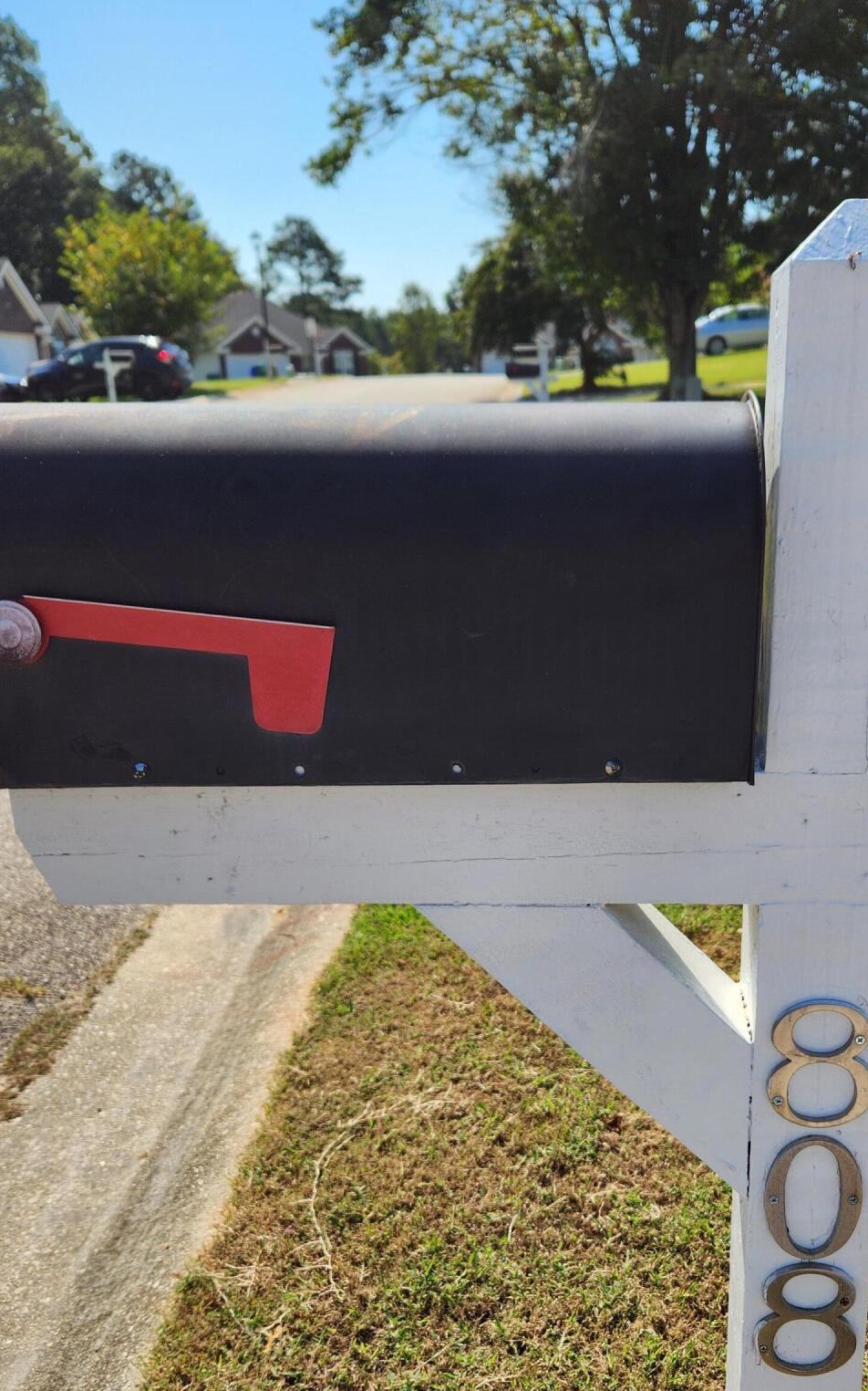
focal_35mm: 32
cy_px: 818
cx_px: 561
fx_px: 1212
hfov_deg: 39.1
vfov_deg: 59.3
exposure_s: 1/1709
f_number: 1.8
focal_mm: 5.4
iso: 20
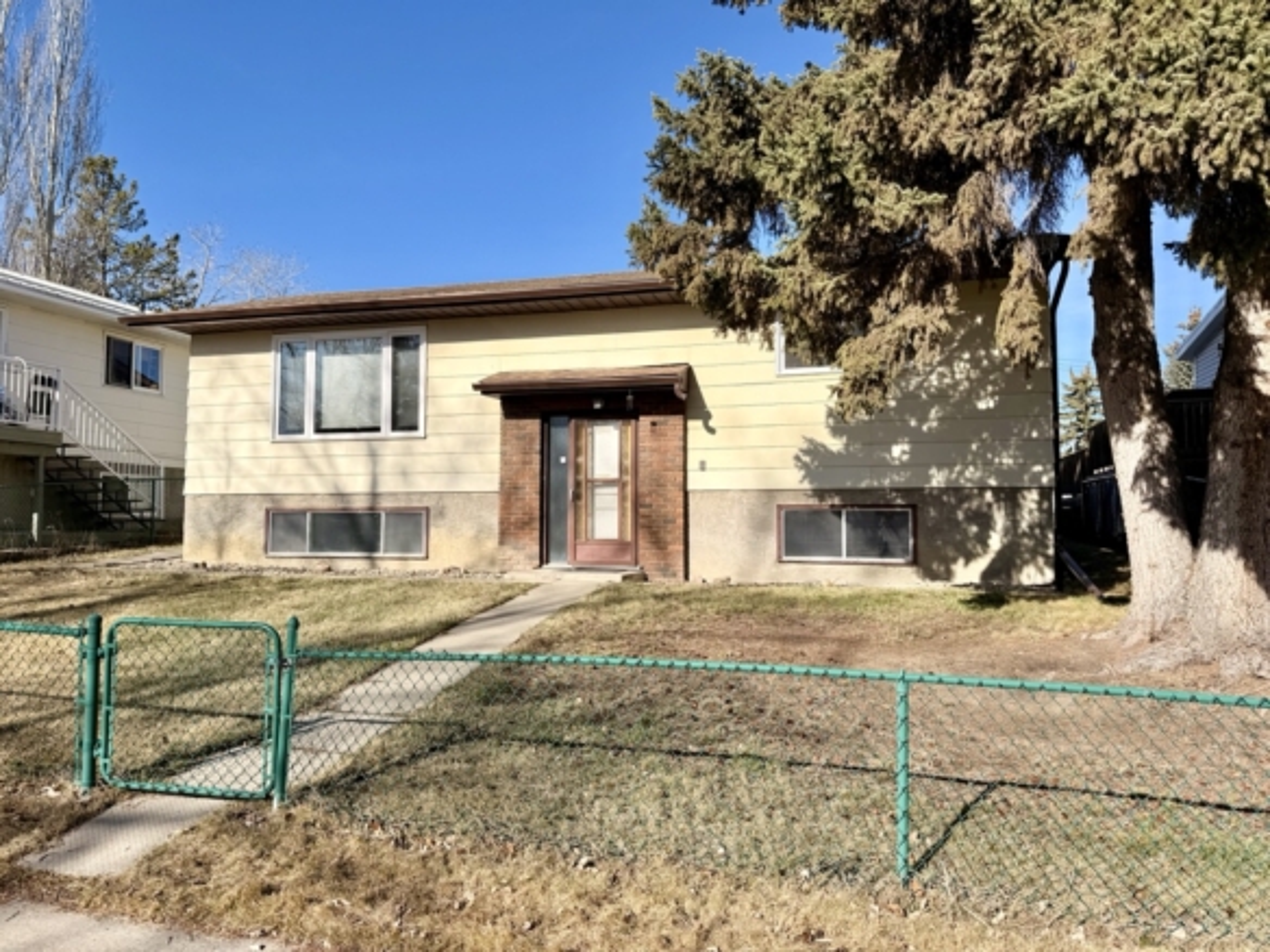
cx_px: 635
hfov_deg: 71.6
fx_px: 881
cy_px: 476
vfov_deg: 56.8
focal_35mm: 24
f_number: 1.78
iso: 80
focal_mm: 6.76
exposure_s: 1/4673
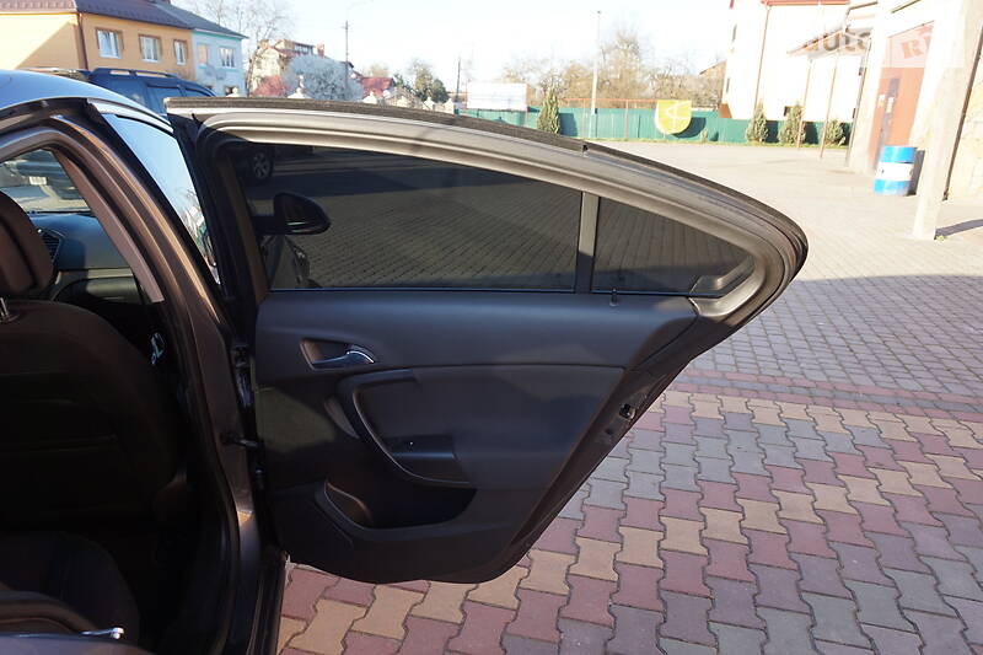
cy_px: 328
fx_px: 655
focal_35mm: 24
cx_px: 492
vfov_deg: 53.1
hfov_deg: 73.8
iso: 100
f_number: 5.6
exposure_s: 1/80
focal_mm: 16
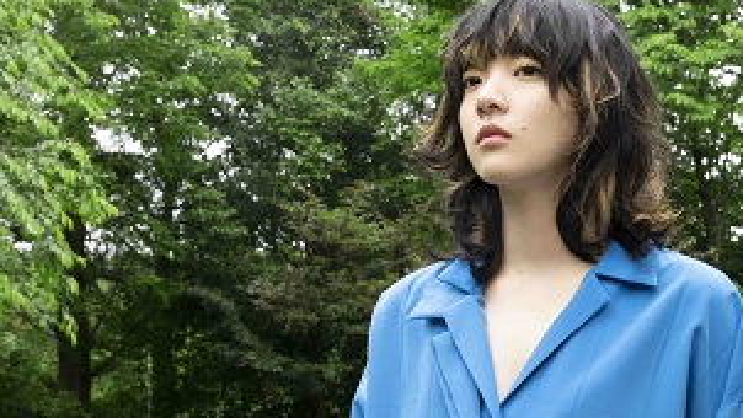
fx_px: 1557
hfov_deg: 26.6
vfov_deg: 15.3
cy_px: 172
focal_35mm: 79
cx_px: 541
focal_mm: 38
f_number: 11
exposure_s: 1/125
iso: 800
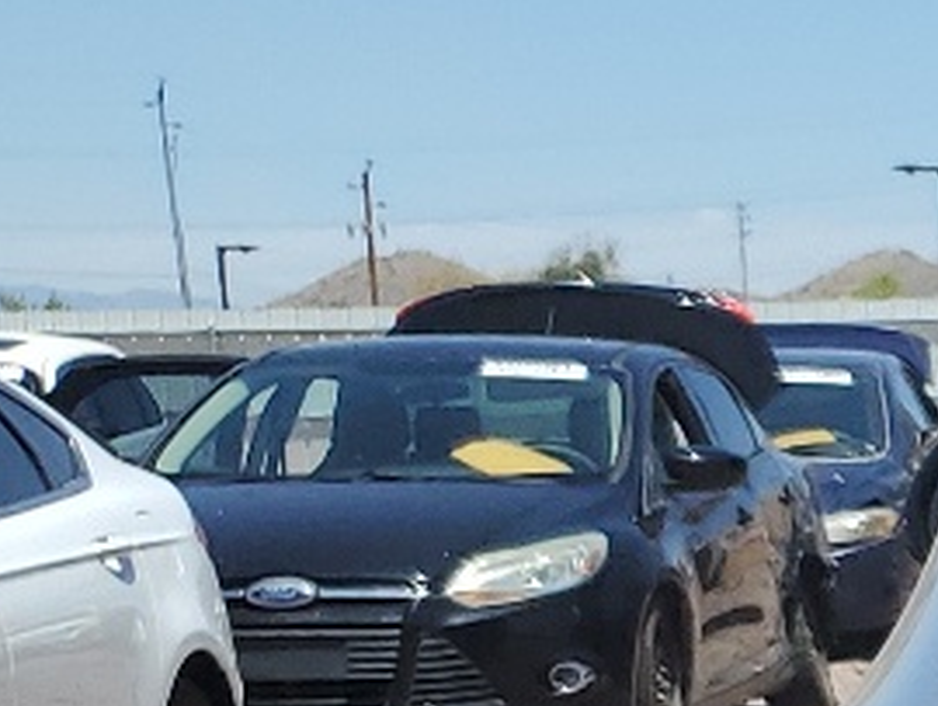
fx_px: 4177
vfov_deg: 9.2
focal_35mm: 154
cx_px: 2724
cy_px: 1266
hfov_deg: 10.0
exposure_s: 1/5000
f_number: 1.5
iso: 50
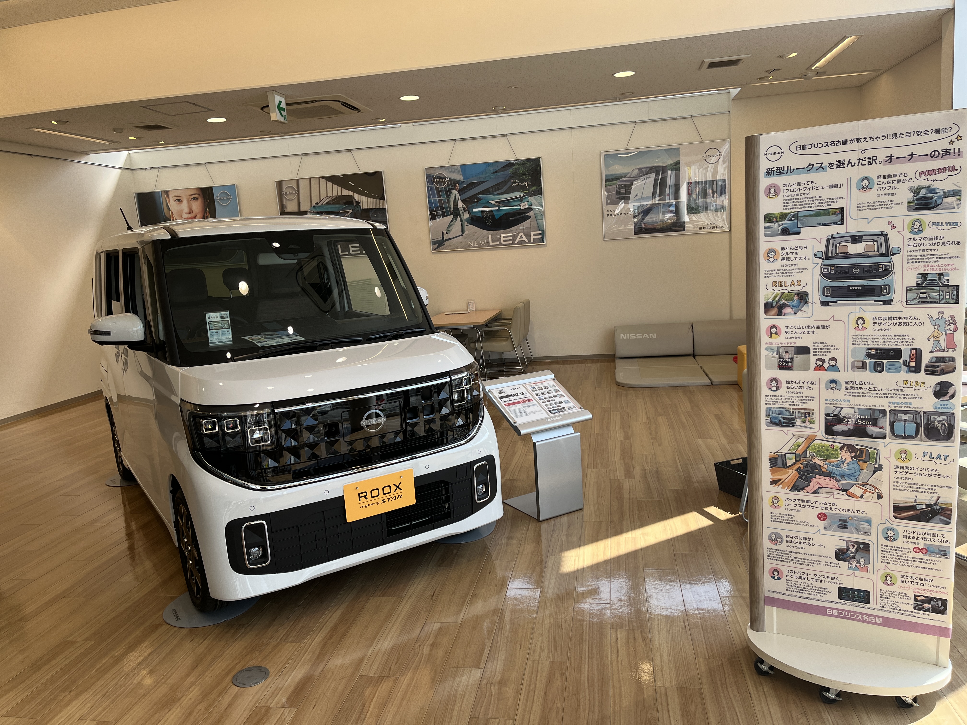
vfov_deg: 53.1
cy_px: 362
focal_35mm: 26
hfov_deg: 67.3
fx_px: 726
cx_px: 484
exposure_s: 1/684
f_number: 1.6
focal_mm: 5.1
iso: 50
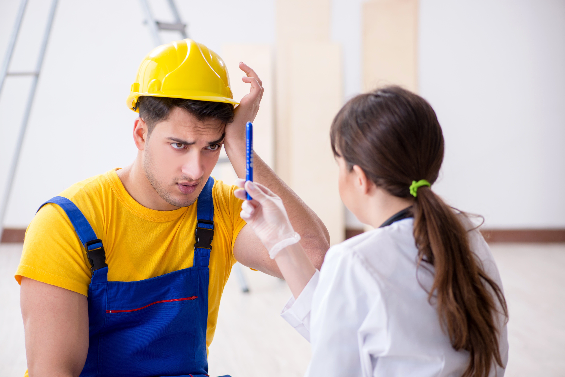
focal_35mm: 105
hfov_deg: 19.4
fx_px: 1649
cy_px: 188
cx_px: 282
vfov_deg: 13.1
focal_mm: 105
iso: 125
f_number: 5
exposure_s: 1/100
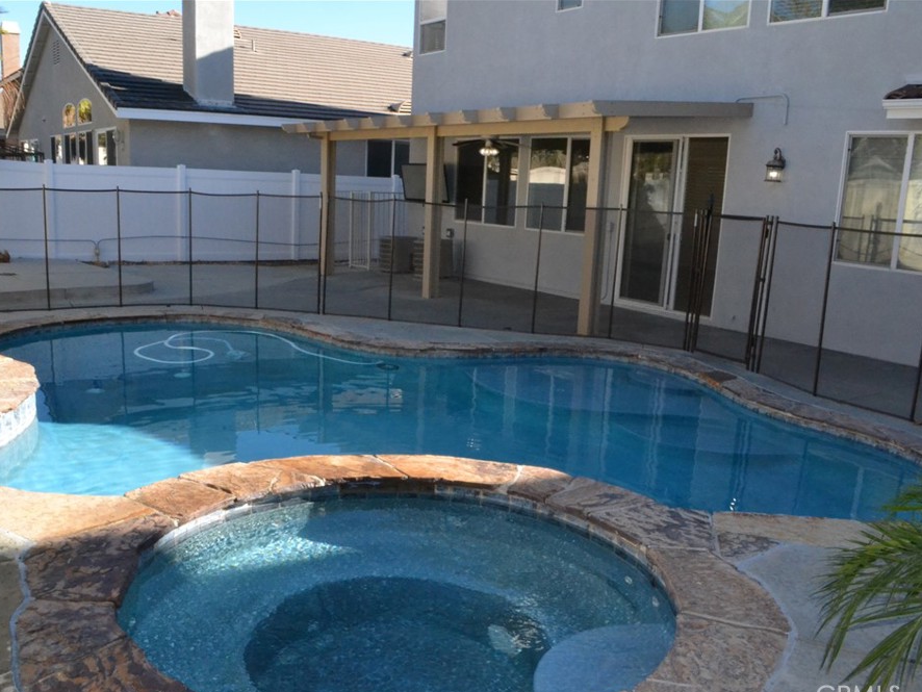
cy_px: 354
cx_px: 408
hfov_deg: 59.8
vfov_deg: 46.8
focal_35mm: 30
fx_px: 799
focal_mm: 18
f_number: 22
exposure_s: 1/200
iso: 3200
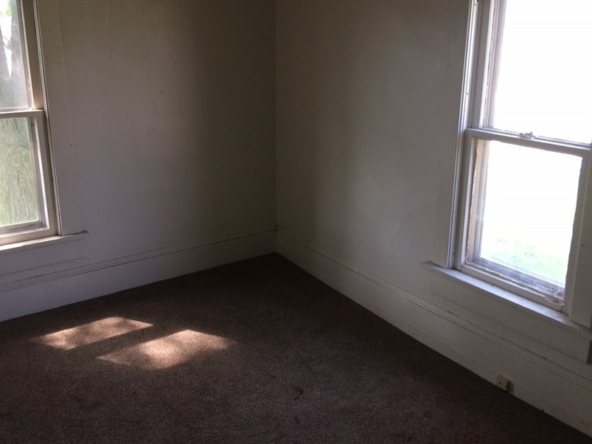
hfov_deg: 50.1
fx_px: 633
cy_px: 195
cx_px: 310
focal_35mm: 37
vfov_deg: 38.6
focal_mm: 4.15
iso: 32
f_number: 2.2
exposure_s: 1/40
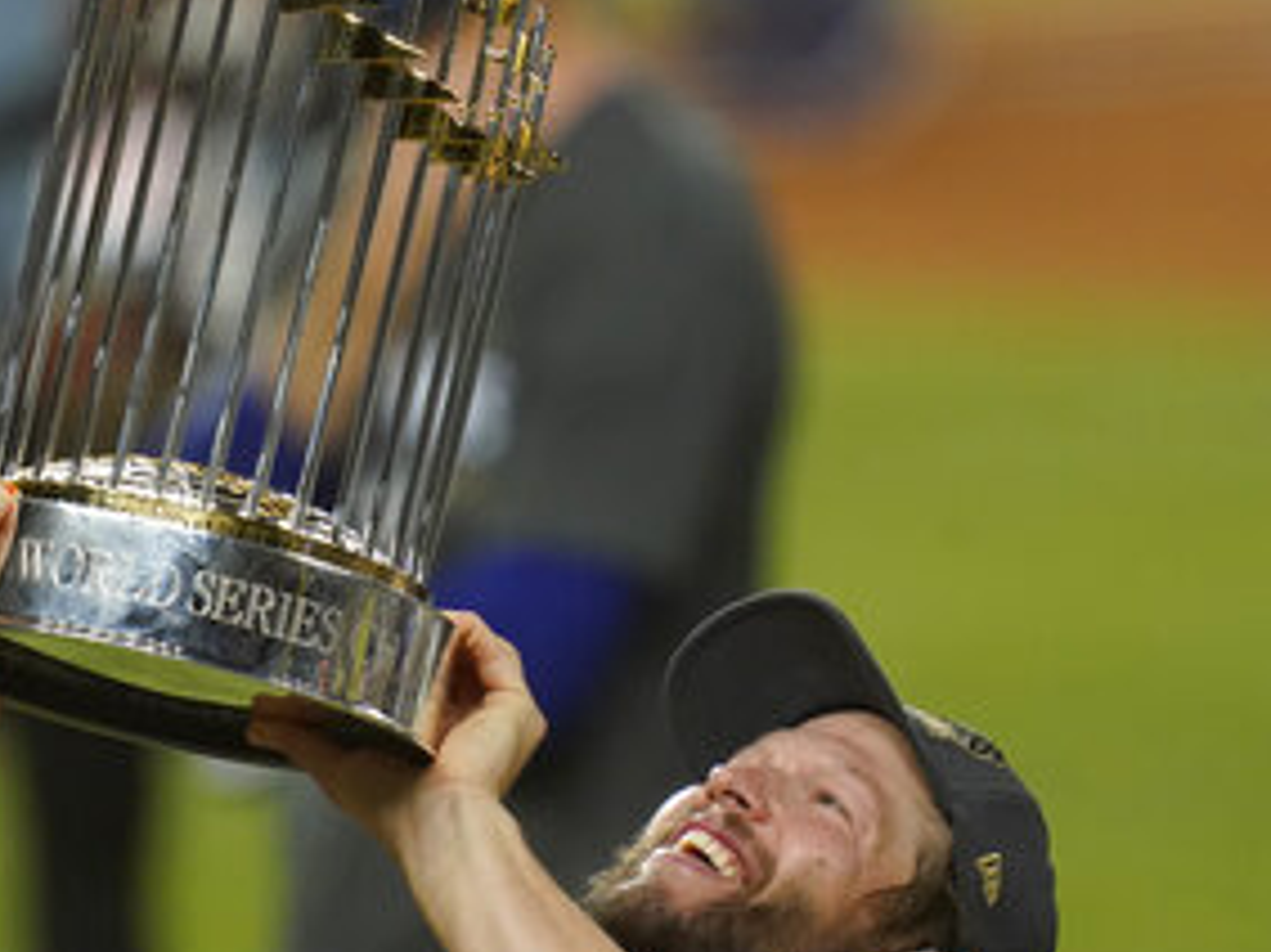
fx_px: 51125
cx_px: 701
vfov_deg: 1.1
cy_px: 384
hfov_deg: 1.4
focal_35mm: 1393
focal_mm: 800
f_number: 5.6
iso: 5000
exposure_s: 1/1000
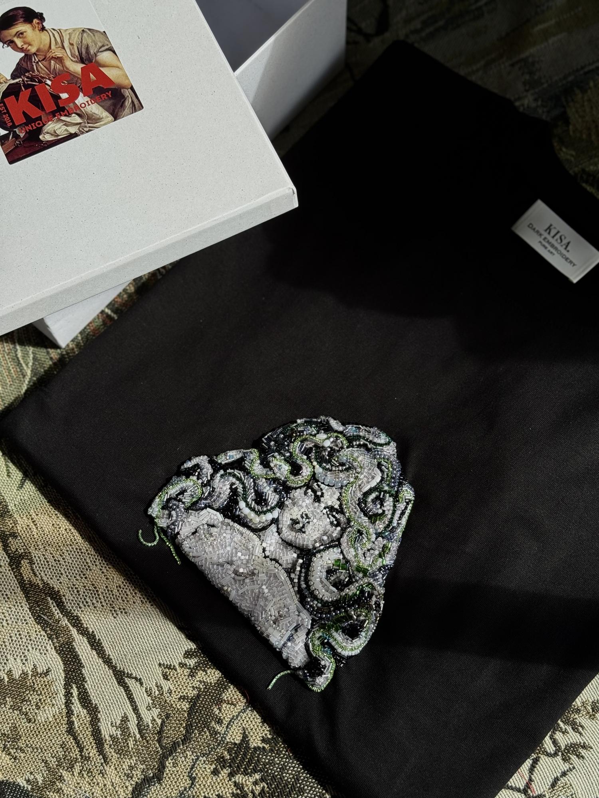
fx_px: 1107
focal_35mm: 48
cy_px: 399
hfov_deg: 30.3
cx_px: 300
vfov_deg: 39.7
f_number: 1.78
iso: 64
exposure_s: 1/1263
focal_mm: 6.76
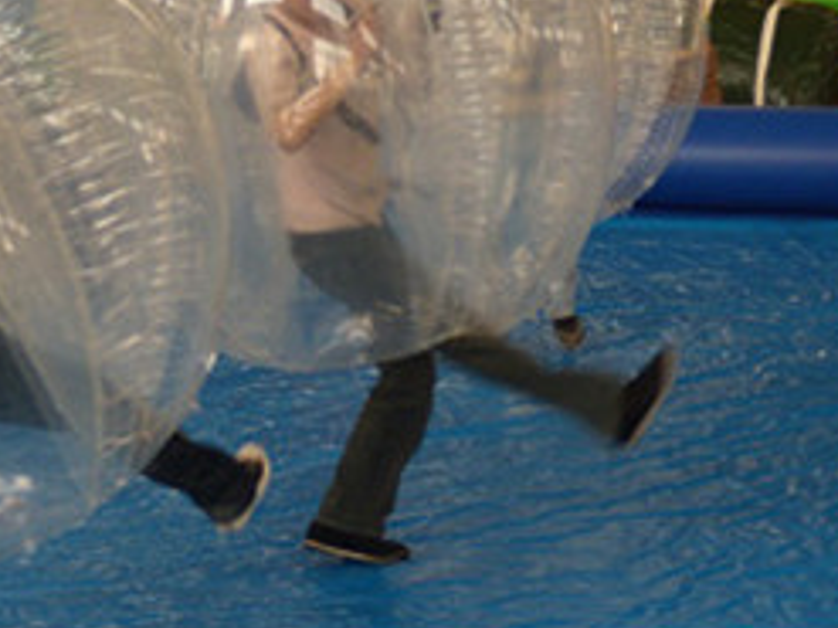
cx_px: 682
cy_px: 390
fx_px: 2226
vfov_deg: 16.0
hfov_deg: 21.0
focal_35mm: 92
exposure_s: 1/80
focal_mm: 6.4
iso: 80
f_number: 3.6
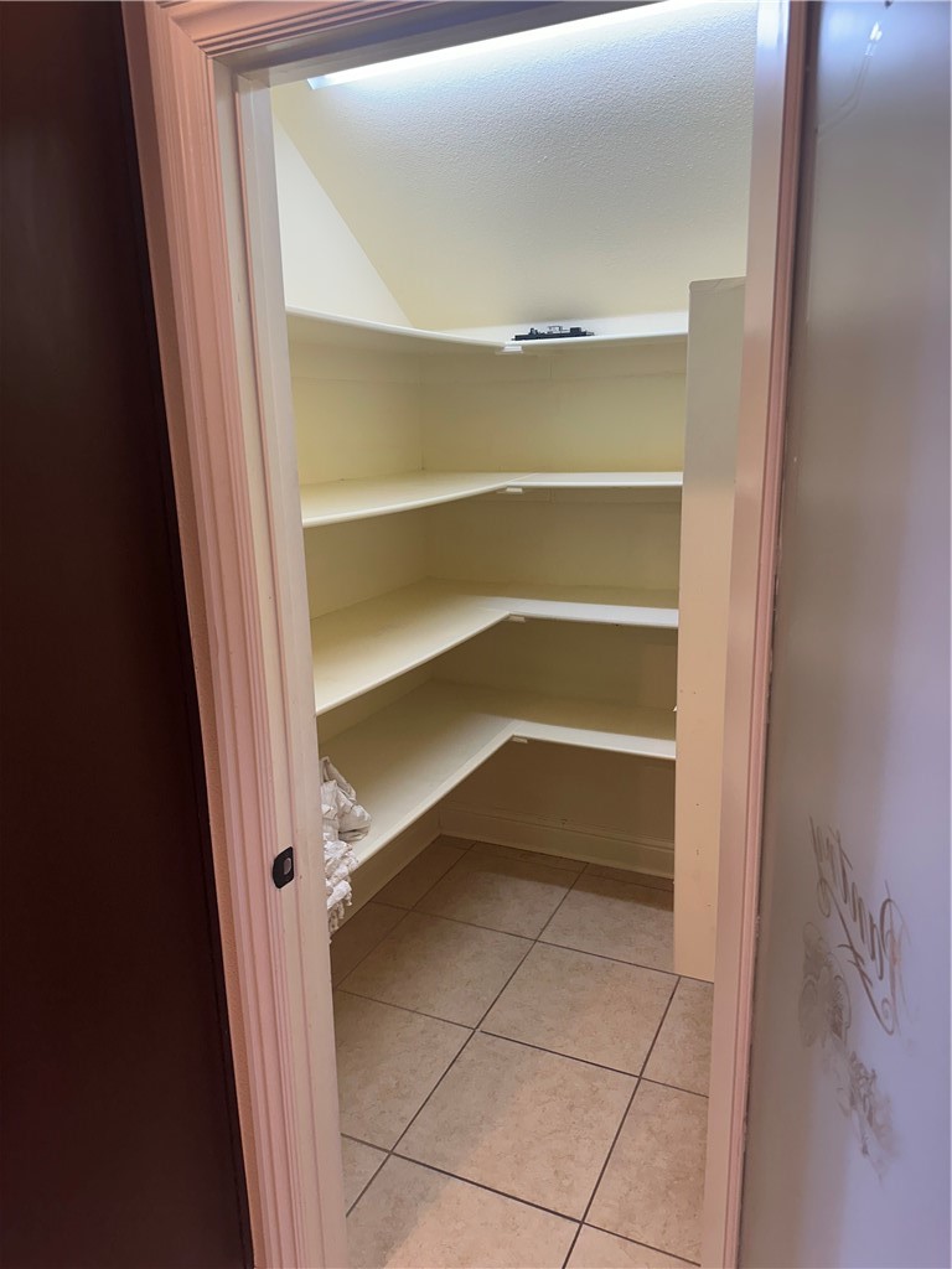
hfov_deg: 56.8
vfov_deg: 71.6
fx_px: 880
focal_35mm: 24
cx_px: 476
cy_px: 634
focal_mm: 6.86
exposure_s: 1/120
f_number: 1.78
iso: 125
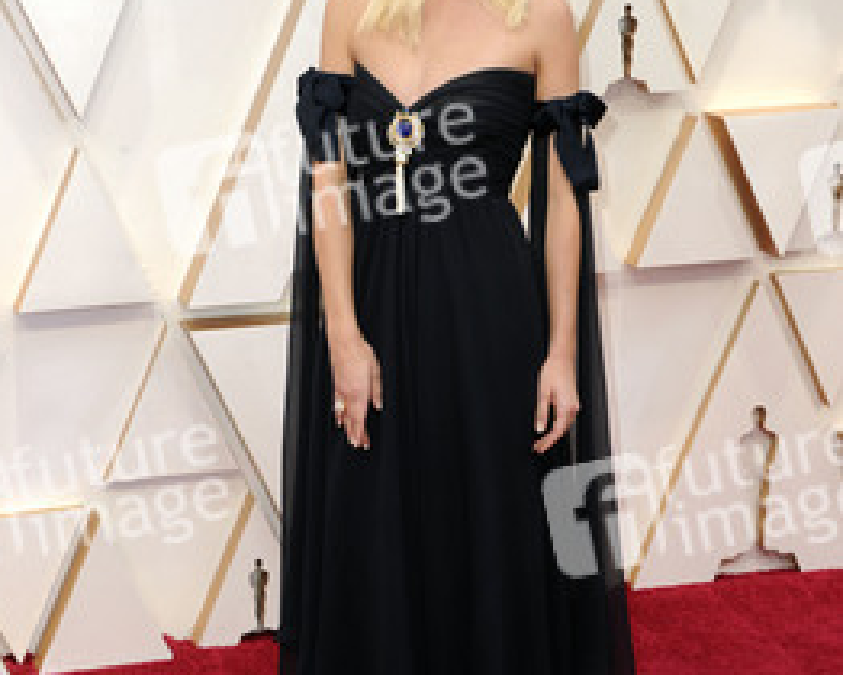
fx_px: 2072
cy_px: 341
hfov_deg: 23.0
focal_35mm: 83
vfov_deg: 18.5
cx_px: 417
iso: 1250
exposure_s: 1/200
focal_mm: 58
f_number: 8
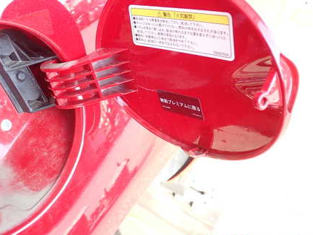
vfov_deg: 34.1
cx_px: 134
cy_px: 89
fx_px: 379
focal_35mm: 42
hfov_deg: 44.7
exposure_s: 1/80
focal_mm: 5.4
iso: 100
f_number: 2.3
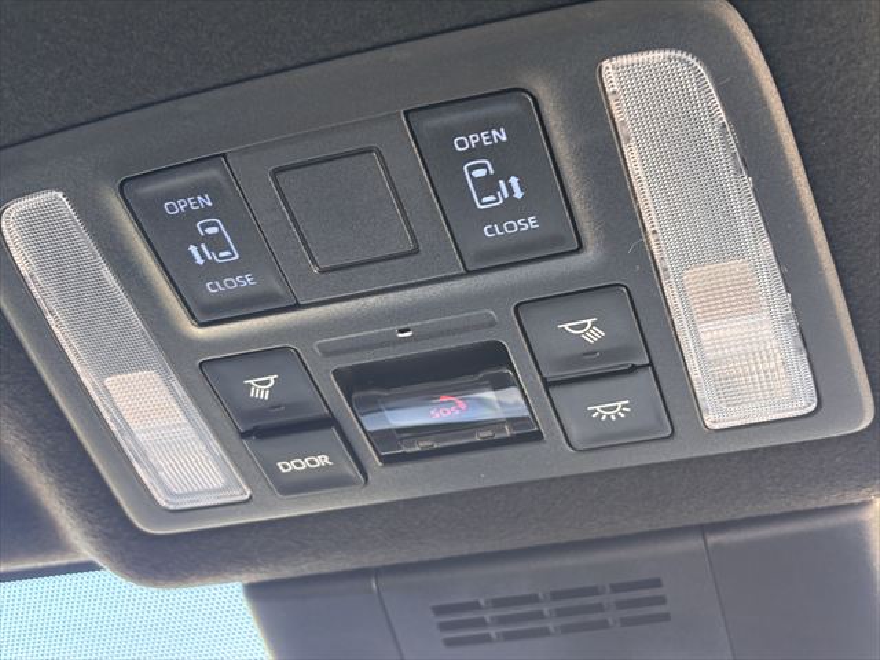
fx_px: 1322
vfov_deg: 28.0
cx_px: 440
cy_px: 330
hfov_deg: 36.8
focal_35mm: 52
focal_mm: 5.96
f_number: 1.6
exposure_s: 1/58
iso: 160
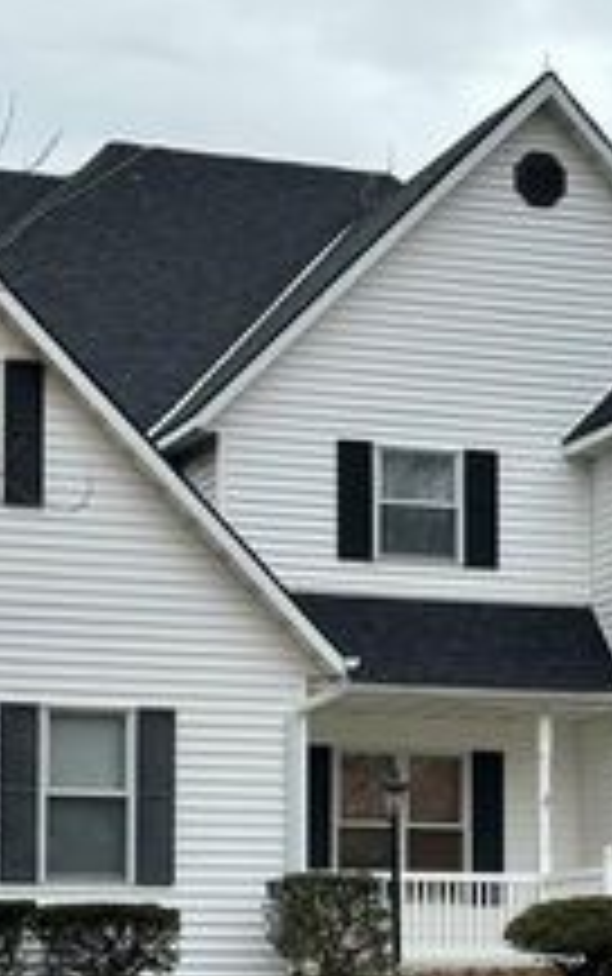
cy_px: 744
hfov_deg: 11.2
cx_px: 468
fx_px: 3116
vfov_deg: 17.7
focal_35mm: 117
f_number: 1.78
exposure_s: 1/1695
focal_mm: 6.86
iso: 64
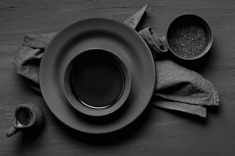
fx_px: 343
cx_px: 118
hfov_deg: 37.9
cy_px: 78
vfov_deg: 25.7
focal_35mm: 52
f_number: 8
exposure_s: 1/160
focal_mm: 35
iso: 160
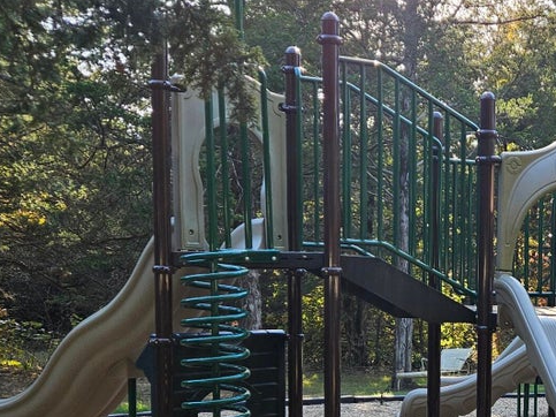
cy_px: 385
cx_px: 598
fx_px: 1044
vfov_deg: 22.0
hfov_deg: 27.5
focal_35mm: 65
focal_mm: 5.4
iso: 40
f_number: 1.8
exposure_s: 1/180
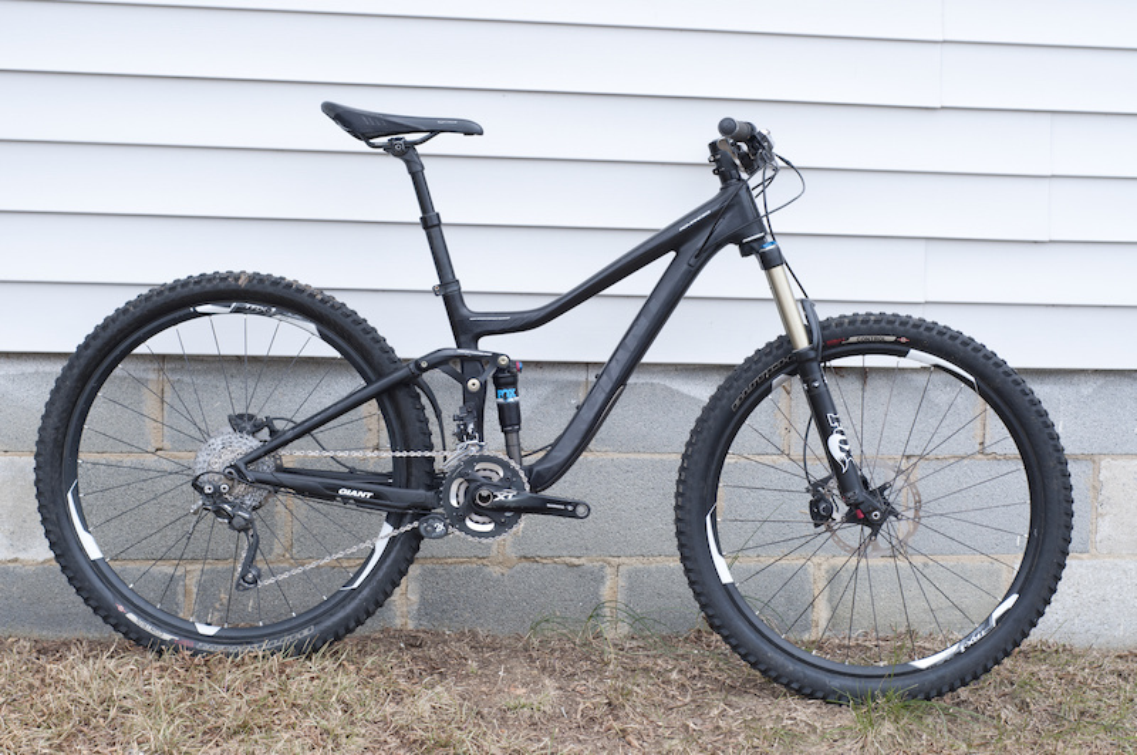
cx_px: 568
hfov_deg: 27.0
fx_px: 2365
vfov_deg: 18.1
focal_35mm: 75
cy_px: 378
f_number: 4.5
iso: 200
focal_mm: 50
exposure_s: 1/125
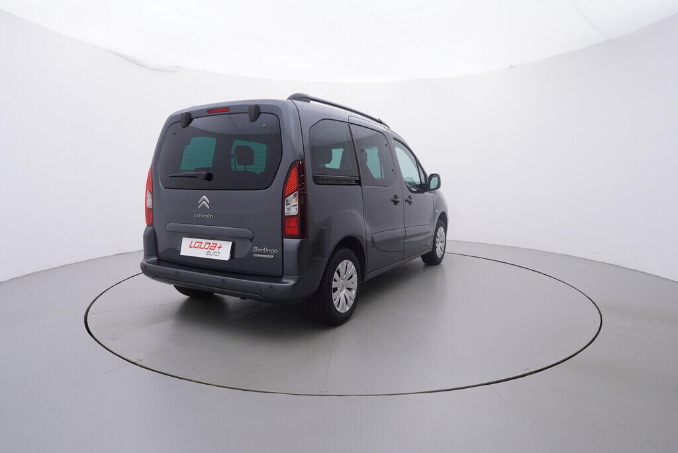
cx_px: 339
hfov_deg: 77.3
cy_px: 226
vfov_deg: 56.2
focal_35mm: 22
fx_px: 424
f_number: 5
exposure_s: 1/80
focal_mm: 15
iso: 200
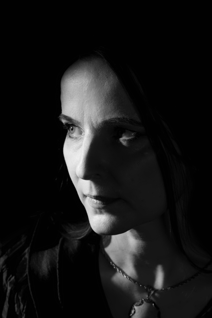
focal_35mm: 150
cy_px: 159
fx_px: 1325
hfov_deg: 9.1
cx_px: 106
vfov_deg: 13.7
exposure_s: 1/160
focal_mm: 150
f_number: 11
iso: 100
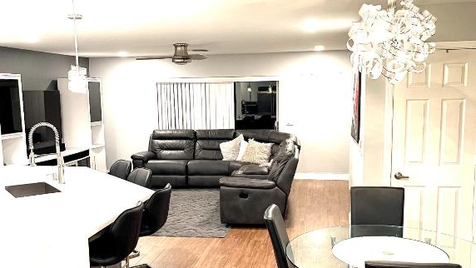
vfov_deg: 31.2
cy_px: 153
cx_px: 238
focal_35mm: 38
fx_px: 480
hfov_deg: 52.8
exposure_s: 1/60
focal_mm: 5.1
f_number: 1.6
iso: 200
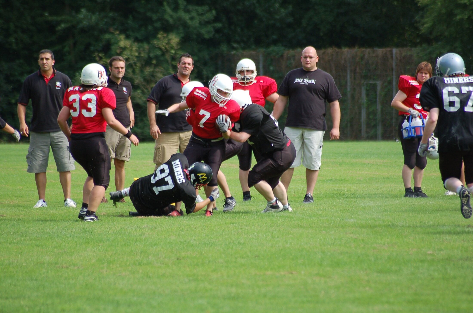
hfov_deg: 5.7
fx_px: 4721
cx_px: 236
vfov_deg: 3.8
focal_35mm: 360
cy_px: 156
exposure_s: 1/800
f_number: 5.3
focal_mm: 240
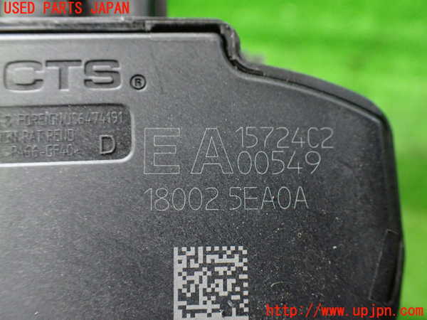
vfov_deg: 44.2
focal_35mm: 32
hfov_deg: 56.8
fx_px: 395
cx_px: 214
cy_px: 160
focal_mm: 5.79
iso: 1000
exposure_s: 1/30
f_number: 2.4
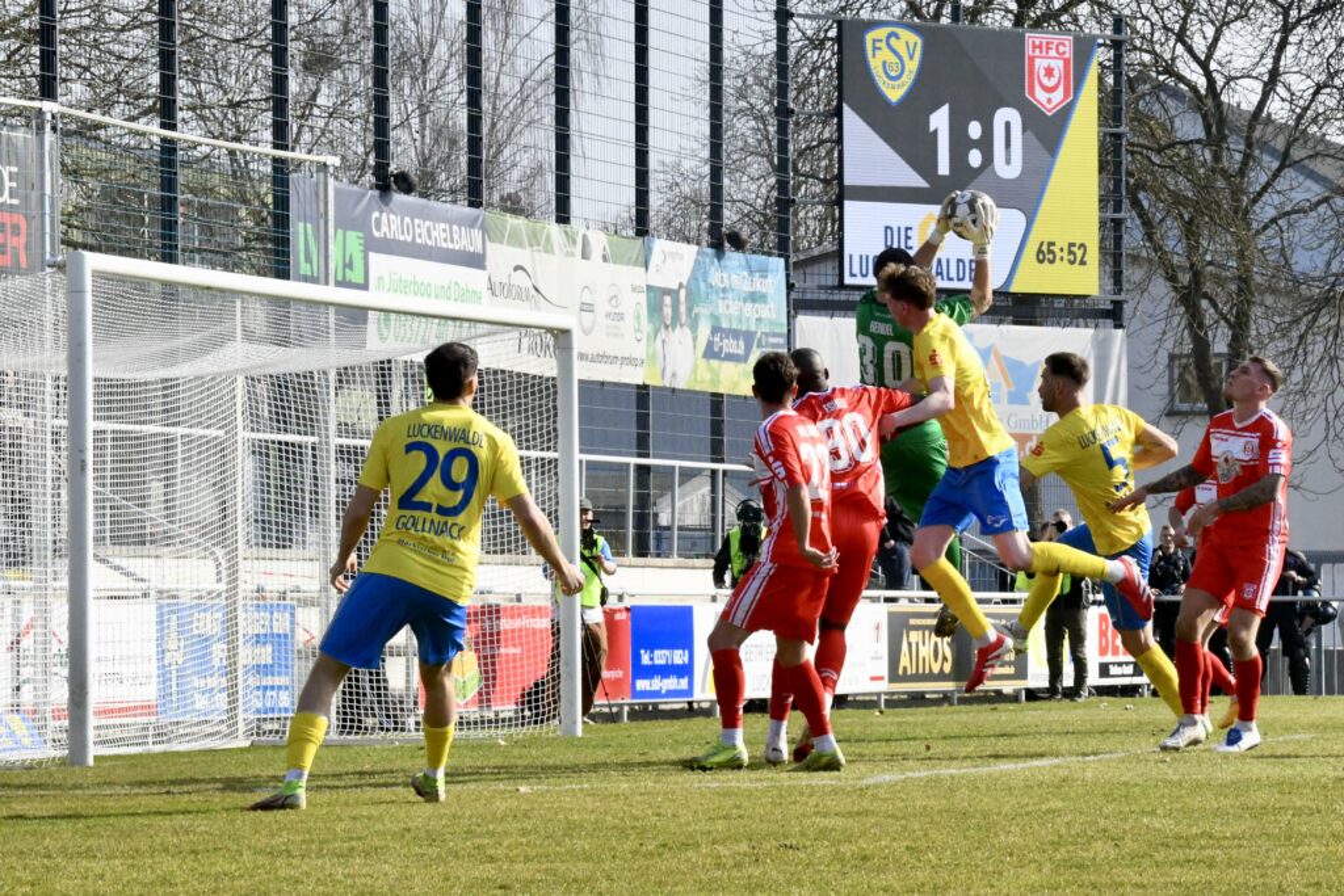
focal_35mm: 130
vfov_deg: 10.6
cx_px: 672
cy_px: 448
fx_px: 4854
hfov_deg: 15.8
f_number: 20
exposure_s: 1/1600
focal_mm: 130
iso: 8000
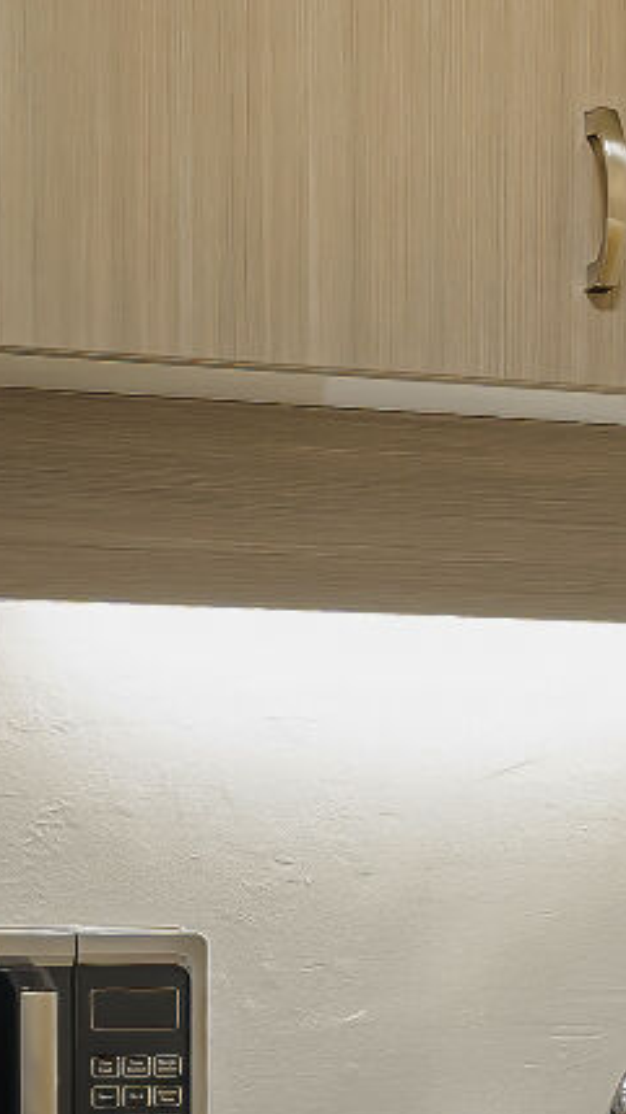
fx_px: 3444
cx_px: -171
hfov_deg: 10.2
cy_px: 1340
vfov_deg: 17.5
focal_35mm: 117
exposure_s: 1/2.5
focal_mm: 15.9
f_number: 5.6
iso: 200
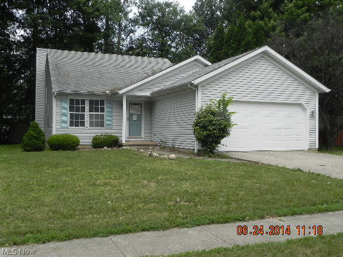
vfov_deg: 38.7
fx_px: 367
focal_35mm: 37
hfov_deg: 50.1
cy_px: 128
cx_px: 172
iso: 160
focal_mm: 6.6
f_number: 6.3
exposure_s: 1/337
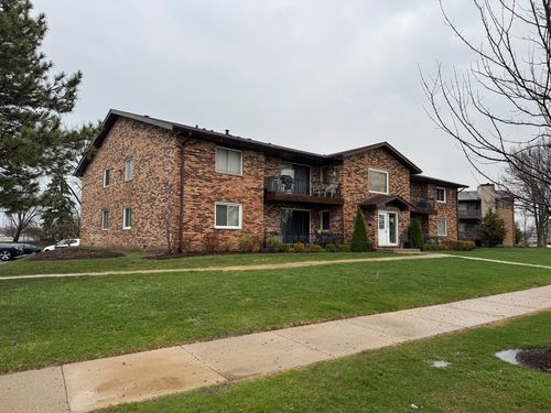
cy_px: 206
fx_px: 382
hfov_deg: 71.6
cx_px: 276
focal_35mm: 24
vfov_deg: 56.8
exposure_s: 1/832
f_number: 1.78
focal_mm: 6.76
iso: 80
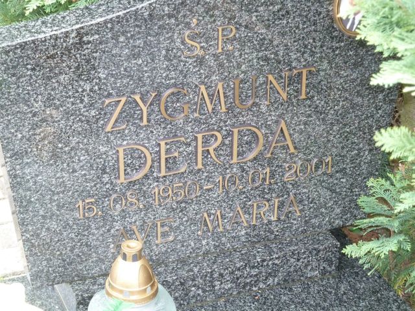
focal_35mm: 104
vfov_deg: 14.2
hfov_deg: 18.9
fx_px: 1247
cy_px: 156
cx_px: 208
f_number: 4.3
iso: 400
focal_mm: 17
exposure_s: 1/40
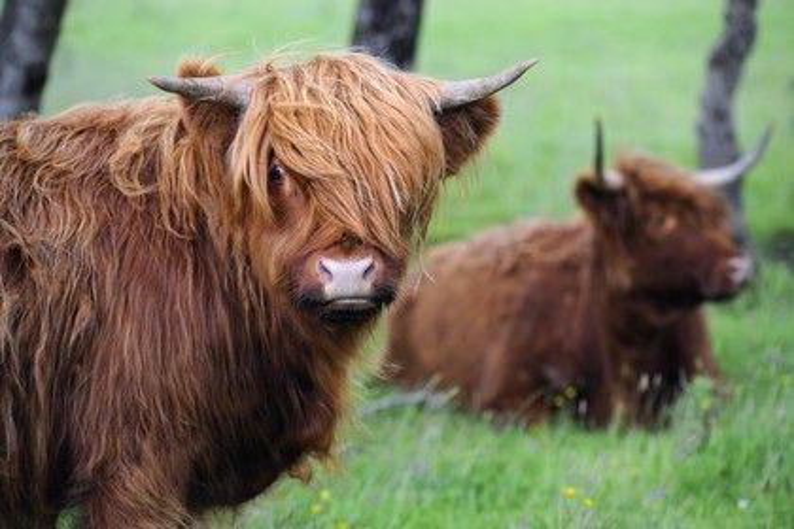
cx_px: 397
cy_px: 264
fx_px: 3198
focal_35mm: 145
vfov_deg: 9.5
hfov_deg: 14.2
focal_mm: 145
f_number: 4
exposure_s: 1/250
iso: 400
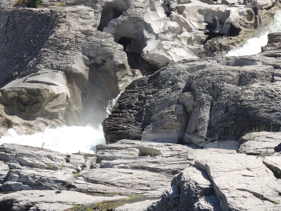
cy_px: 88
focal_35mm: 594
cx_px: 128
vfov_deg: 2.5
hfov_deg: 3.3
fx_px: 4822
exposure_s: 1/500
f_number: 4.9
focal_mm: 83.8
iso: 100
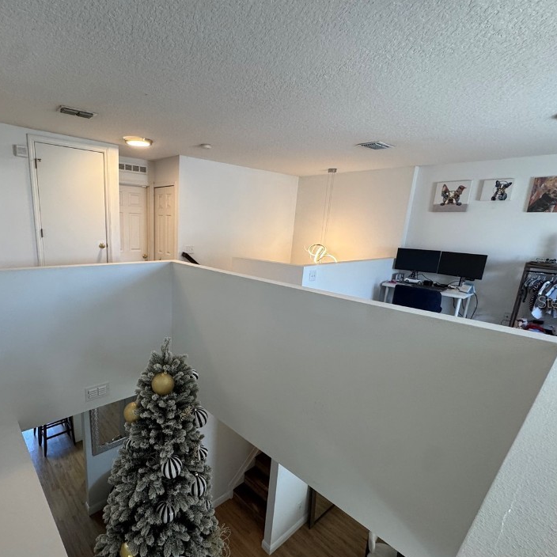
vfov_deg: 80.6
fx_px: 328
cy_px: 301
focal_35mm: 18
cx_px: 207
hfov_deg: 79.2
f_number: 2.2
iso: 250
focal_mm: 2.22
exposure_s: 1/120
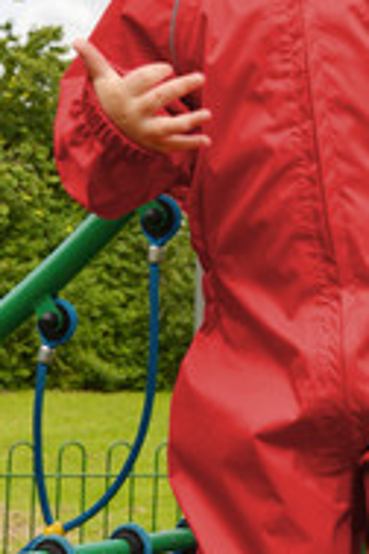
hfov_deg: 10.7
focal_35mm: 127
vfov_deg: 16.1
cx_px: 403
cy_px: 167
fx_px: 1952
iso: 100
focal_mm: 32
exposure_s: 1/160
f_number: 6.3
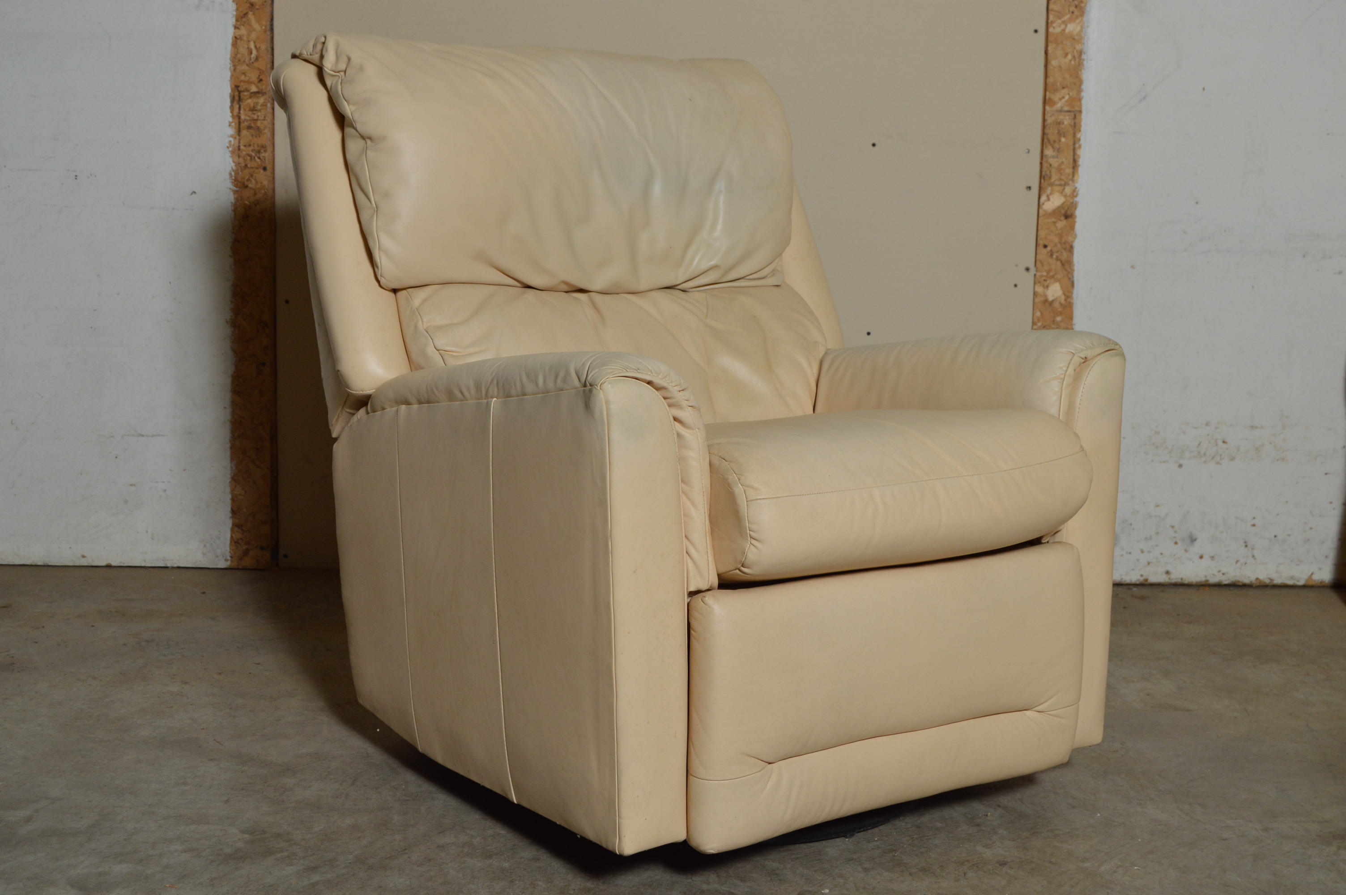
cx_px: 673
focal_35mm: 48
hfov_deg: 41.1
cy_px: 448
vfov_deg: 28.0
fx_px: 1793
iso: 400
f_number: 6.3
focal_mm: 32
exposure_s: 1/100
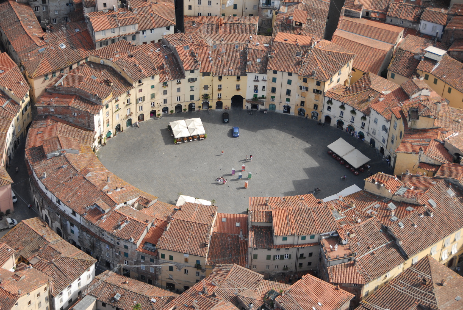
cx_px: 232
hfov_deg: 21.9
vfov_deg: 14.7
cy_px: 155
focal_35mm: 93
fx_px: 1198
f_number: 5
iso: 320
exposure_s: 1/800
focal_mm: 62
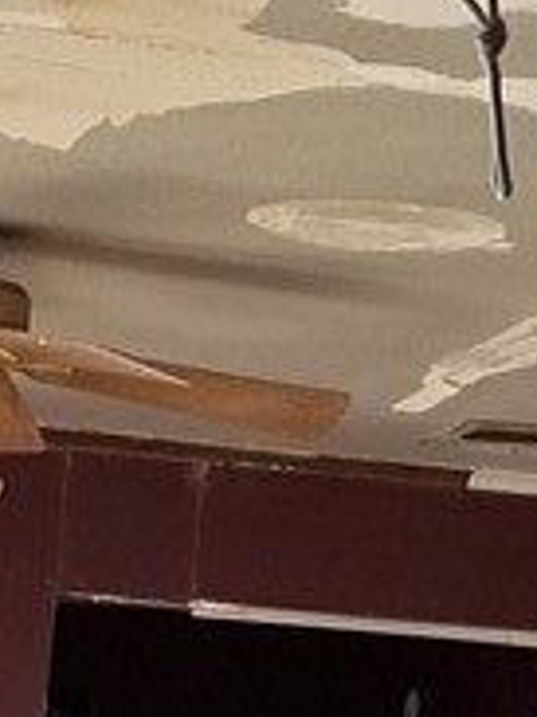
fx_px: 2671
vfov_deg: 13.2
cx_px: -31
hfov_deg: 11.3
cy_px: 1426
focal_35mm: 129
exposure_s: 1/244
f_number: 1.8
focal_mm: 5.54
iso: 40
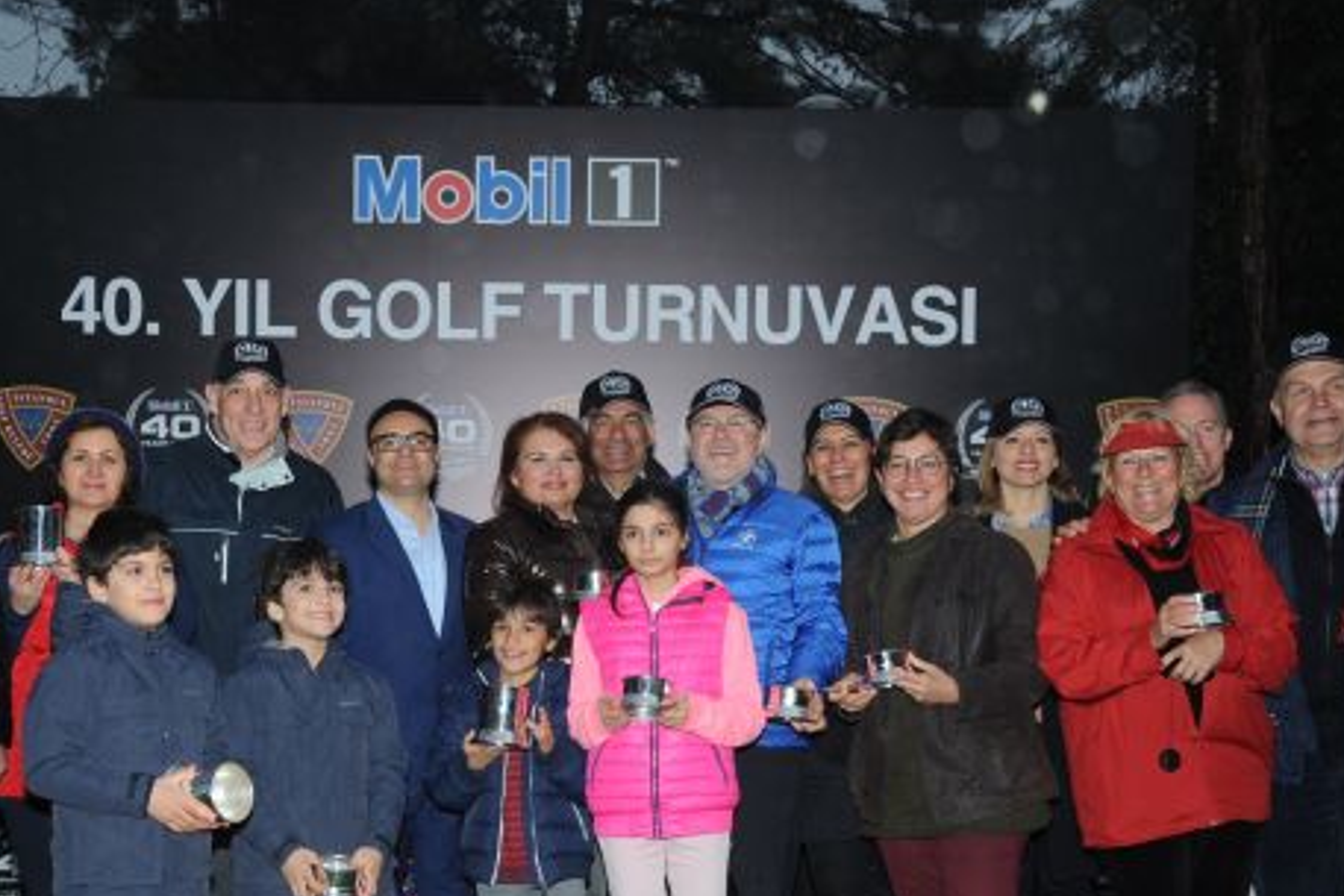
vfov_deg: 24.9
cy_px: 610
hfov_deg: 36.8
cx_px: 573
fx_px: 2017
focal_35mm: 54
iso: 640
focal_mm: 38
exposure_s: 1/60
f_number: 6.3
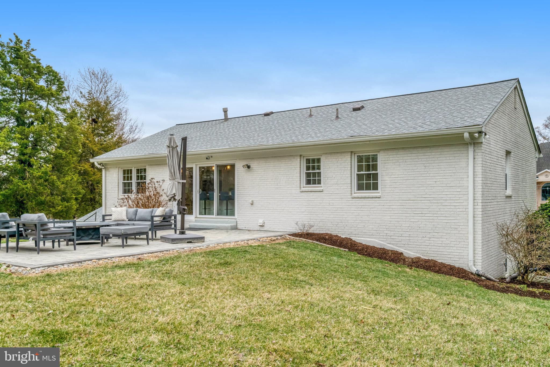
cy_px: 184
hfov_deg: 60.3
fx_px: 474
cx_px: 275
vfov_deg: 42.3
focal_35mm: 31
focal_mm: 31
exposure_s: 1/1600
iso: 1250
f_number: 8
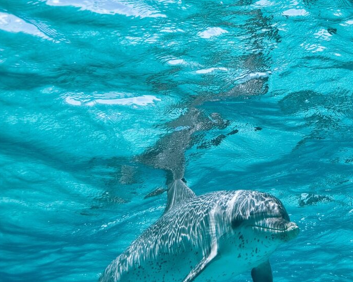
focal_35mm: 94
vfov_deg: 16.3
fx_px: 982
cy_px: 92
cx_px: 288
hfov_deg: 20.1
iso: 200
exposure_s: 1/800
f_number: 4.8
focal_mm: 38
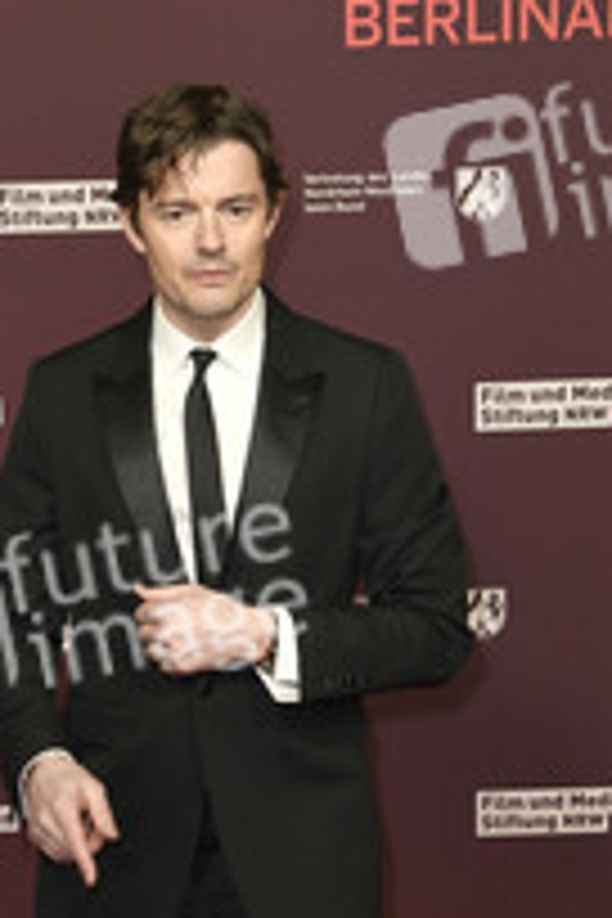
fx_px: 2397
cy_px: 837
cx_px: 207
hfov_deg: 14.5
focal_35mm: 94
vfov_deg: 21.2
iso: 800
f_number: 4.5
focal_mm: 48
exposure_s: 1/320
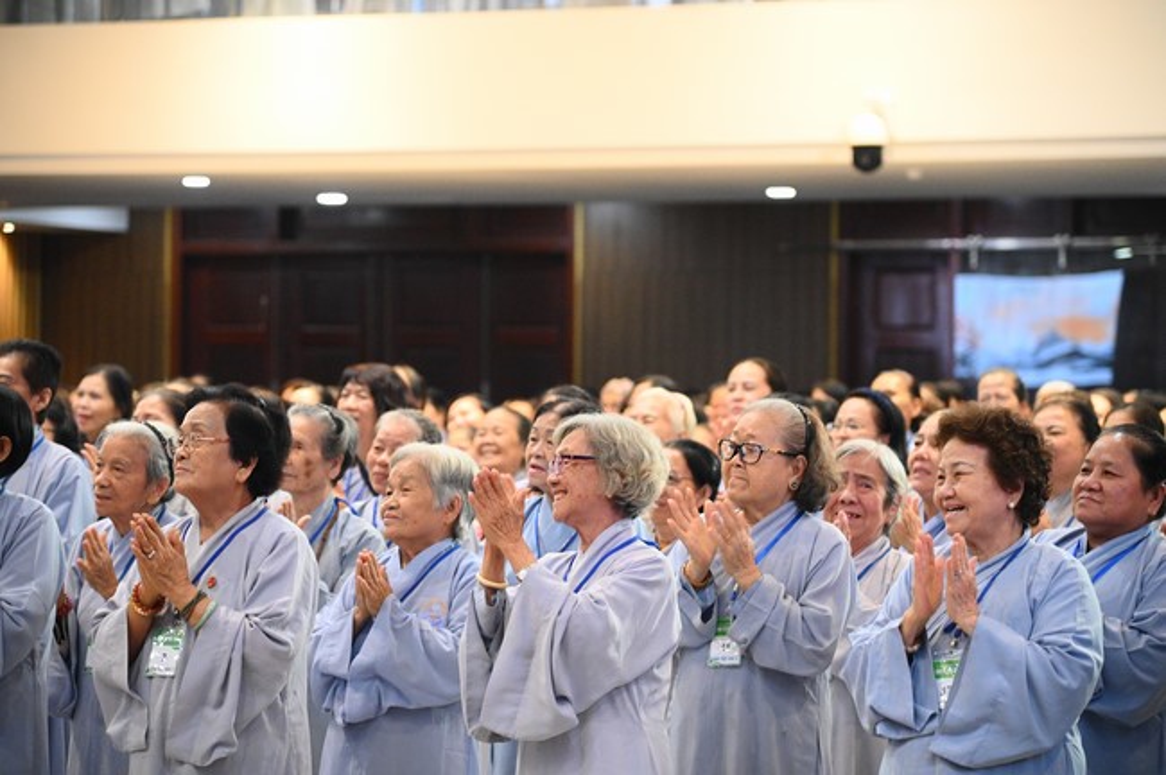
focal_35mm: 120
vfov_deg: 11.4
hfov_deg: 17.1
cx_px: 583
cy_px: 388
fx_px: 3883
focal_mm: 120
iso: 8000
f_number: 4
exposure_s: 1/160
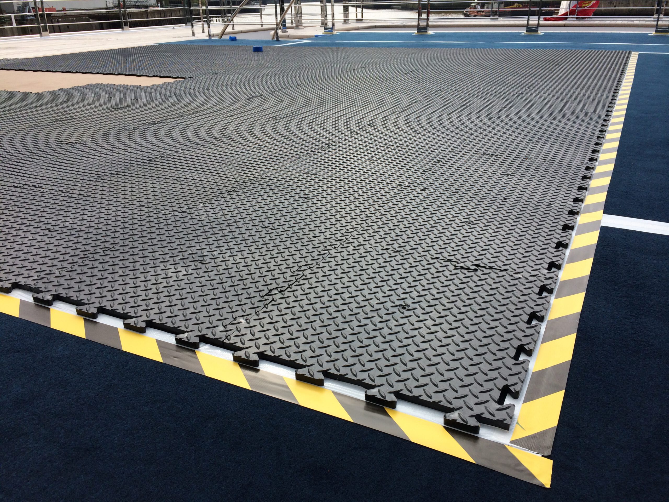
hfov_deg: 60.0
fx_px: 580
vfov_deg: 46.8
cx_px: 334
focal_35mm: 30
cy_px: 251
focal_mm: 4.12
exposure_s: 1/2160
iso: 40
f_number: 2.2
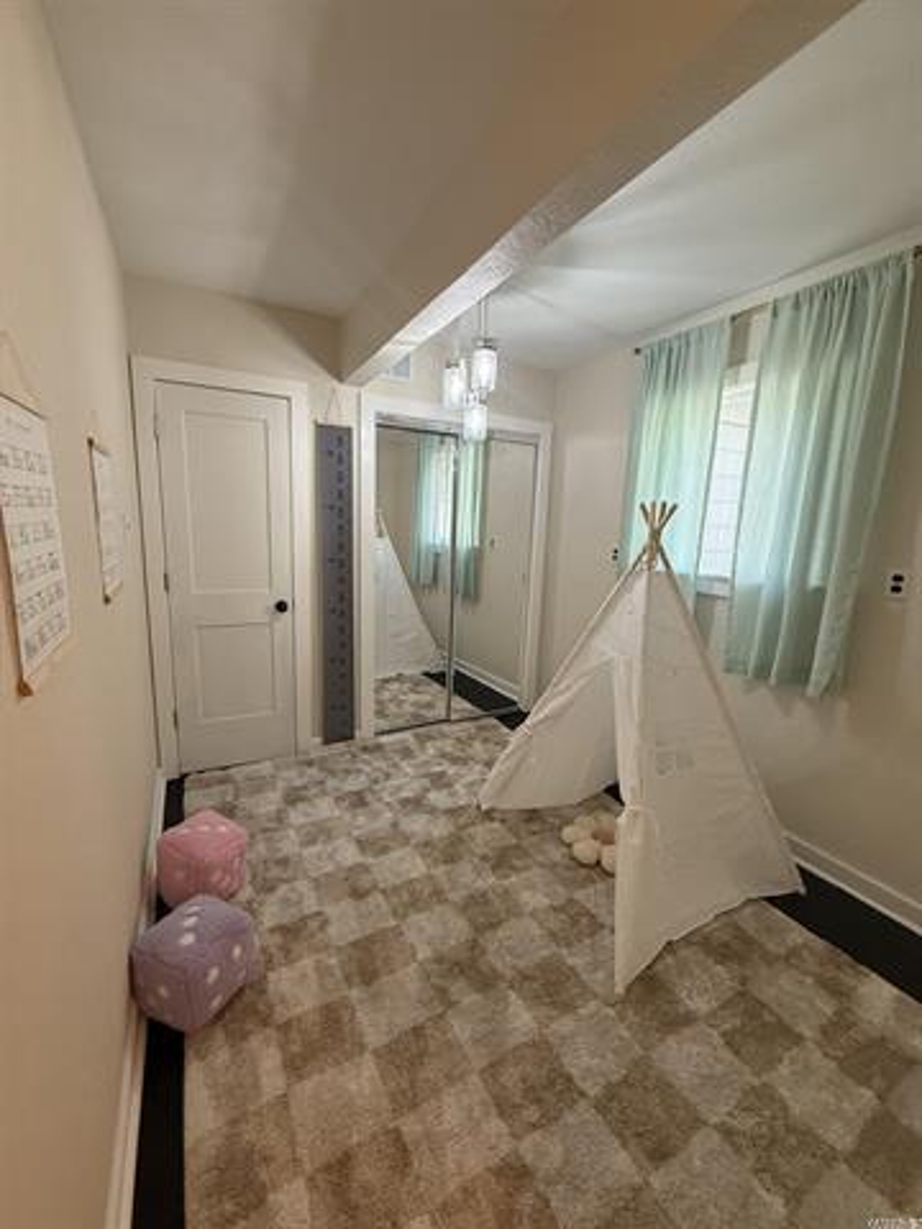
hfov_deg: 85.7
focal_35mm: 14
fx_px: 497
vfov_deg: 102.1
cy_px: 614
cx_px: 461
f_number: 2.2
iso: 250
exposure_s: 1/120
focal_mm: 2.22
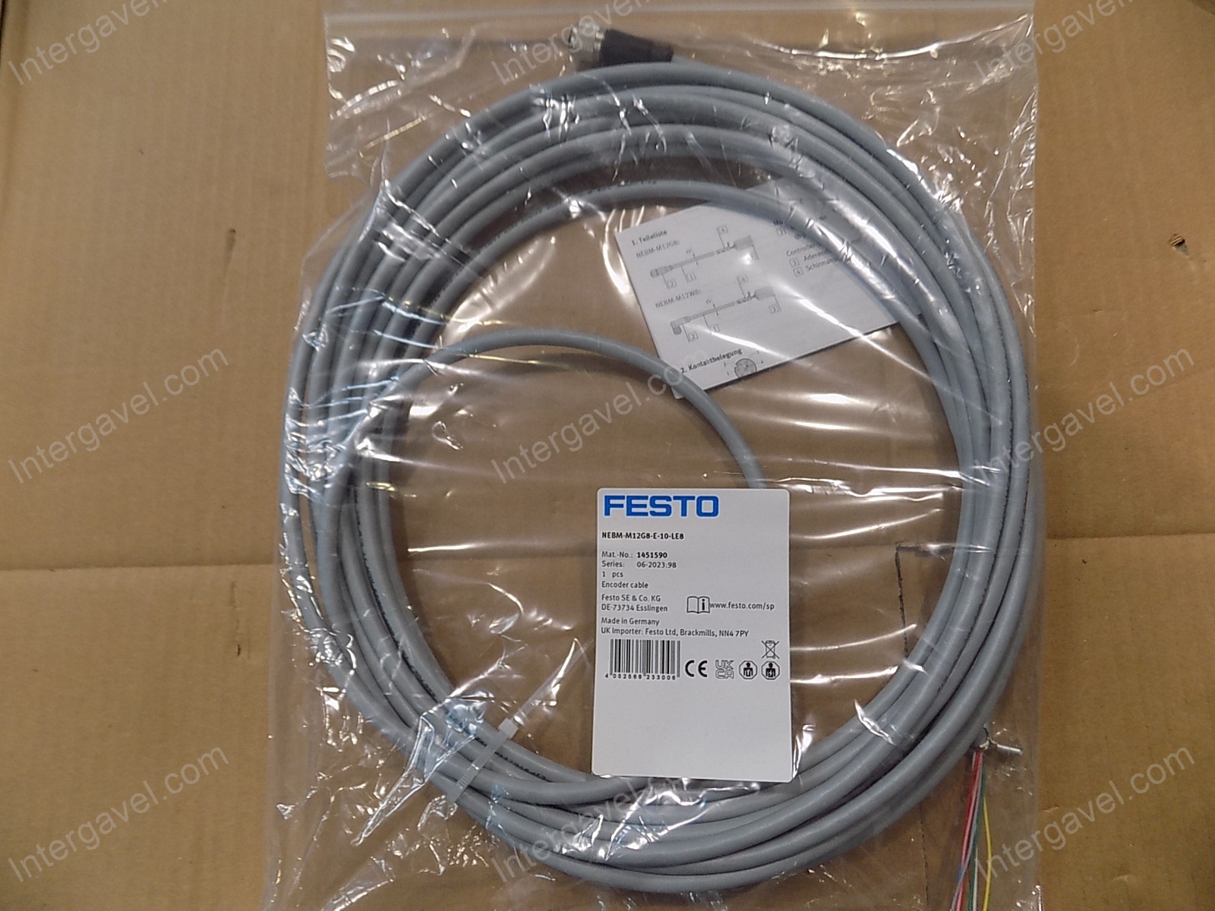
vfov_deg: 58.9
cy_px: 456
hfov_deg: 73.9
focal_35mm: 23
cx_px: 608
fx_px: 807
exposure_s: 1/30
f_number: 3.1
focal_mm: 4
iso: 100
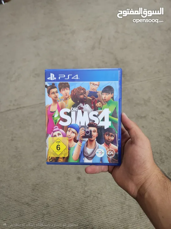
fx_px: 151
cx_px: 86
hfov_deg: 58.9
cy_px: 114
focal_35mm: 23
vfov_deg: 73.9
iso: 200
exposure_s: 1/101
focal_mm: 5.4
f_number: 1.8
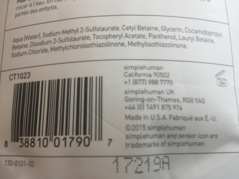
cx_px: 120
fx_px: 200
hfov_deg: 61.7
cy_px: 90
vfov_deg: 48.2
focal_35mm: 29
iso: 50
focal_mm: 4.15
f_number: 2.2
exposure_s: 1/30
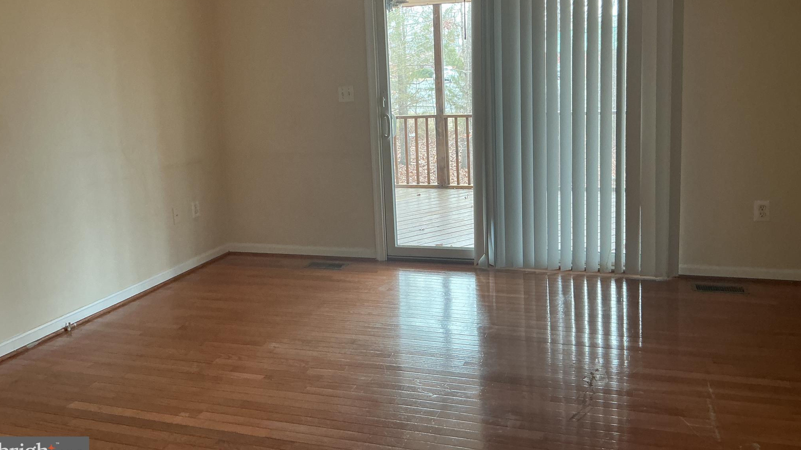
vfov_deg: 36.4
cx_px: 396
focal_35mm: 32
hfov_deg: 61.0
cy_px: 165
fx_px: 680
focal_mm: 3
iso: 80
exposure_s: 1/60
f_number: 1.8
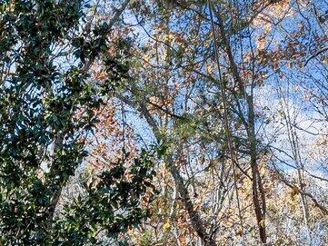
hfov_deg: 14.2
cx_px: -28
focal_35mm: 136
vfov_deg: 9.5
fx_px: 1289
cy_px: 617
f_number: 2.8
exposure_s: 1/80
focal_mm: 12.29
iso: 150
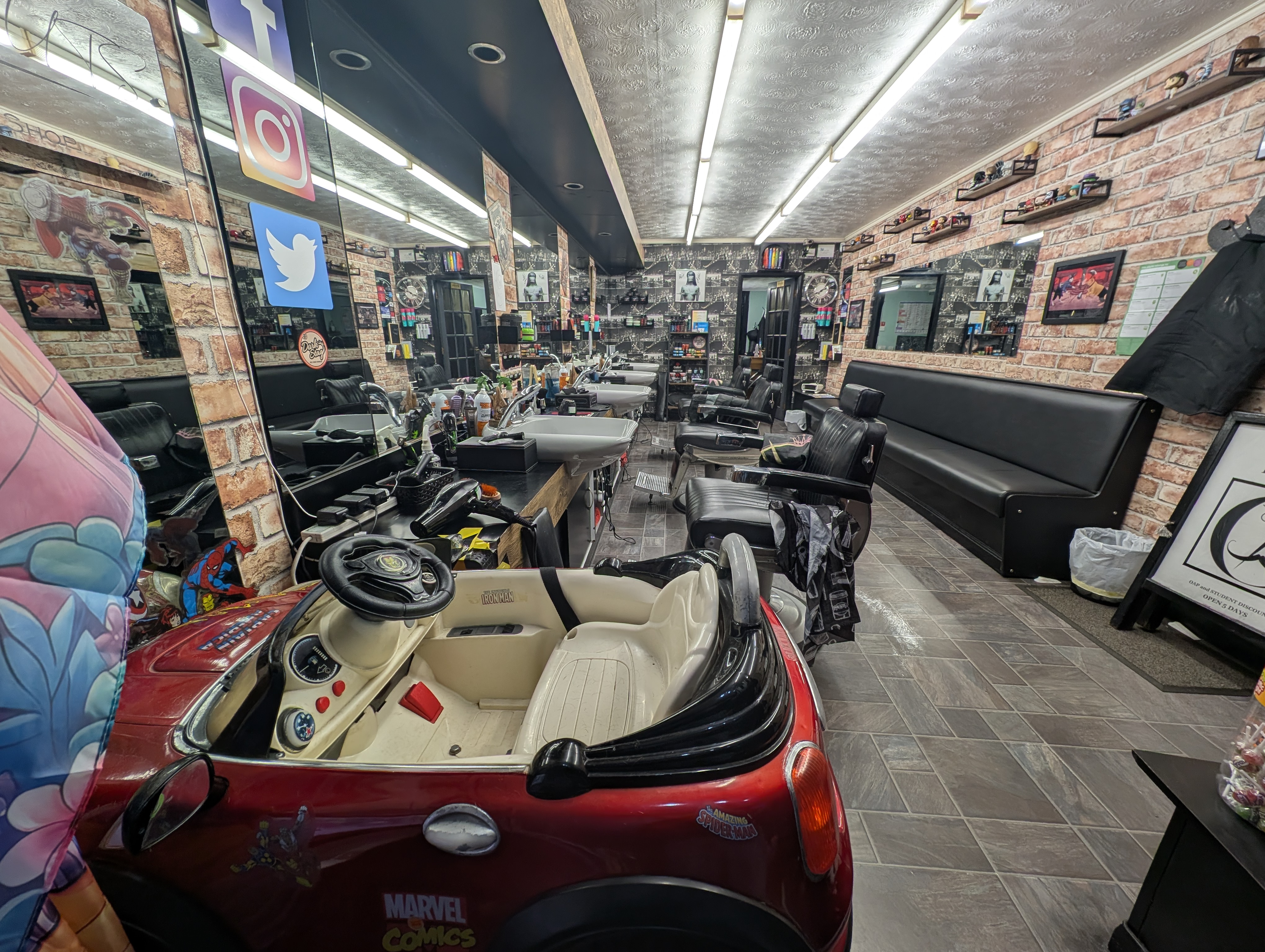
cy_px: 476
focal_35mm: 12
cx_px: 632
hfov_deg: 110.5
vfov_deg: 94.6
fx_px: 439
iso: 65
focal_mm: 2.23
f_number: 1.95
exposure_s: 1/44.1
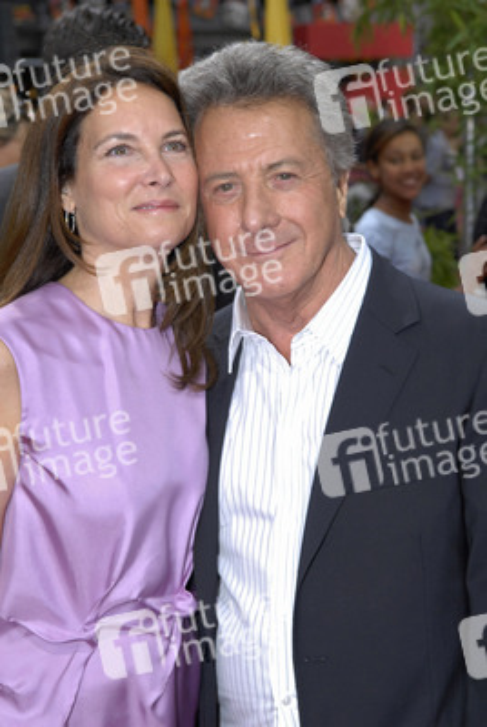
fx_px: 1668
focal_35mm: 82
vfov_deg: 24.6
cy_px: 364
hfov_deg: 16.6
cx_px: 244
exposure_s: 1/125
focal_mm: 55
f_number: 6.3
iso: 500
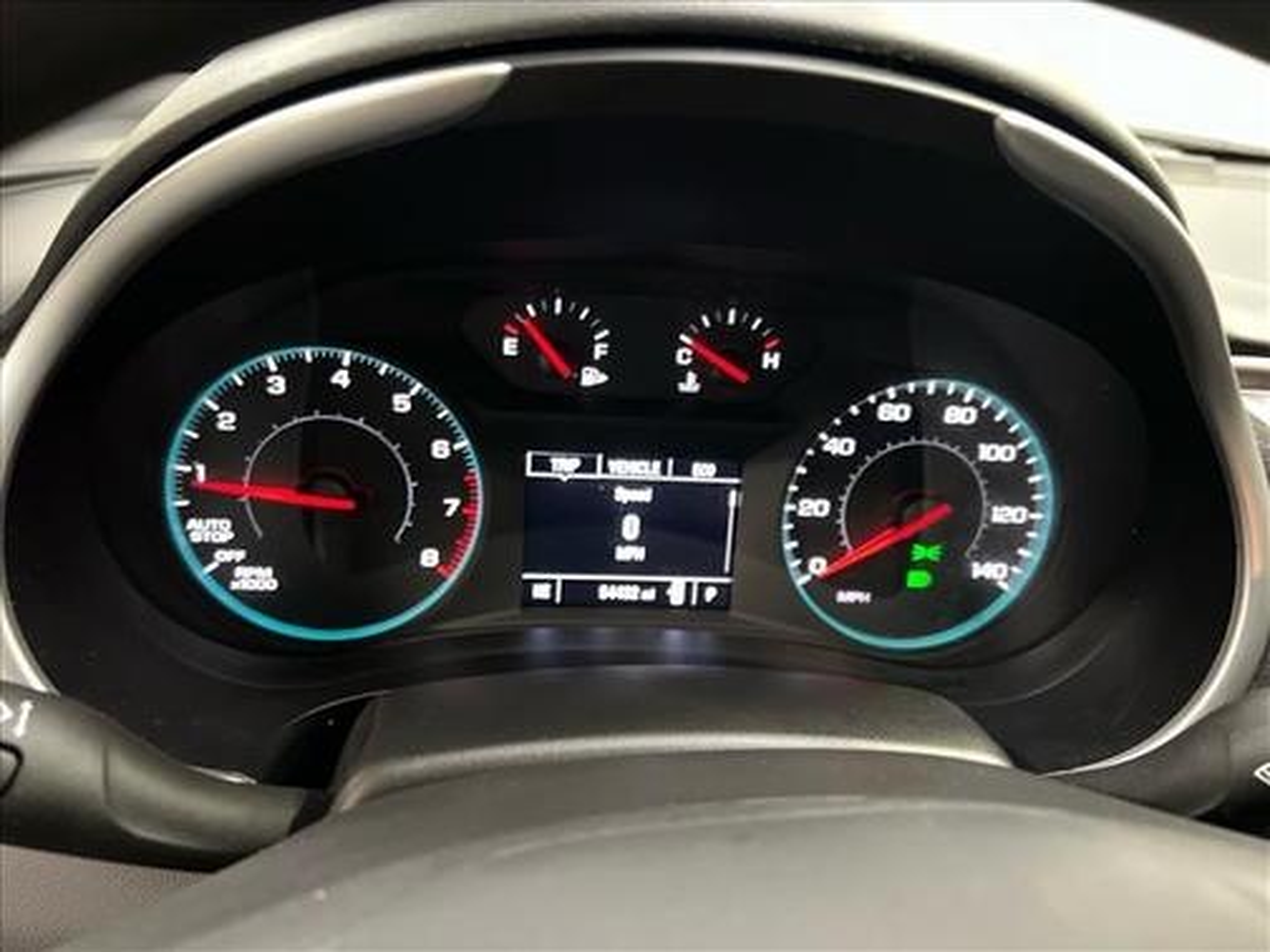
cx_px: 635
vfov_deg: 53.1
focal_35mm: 26
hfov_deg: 67.3
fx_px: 954
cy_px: 476
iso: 1250
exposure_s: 1/15
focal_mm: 5.7
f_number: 1.5
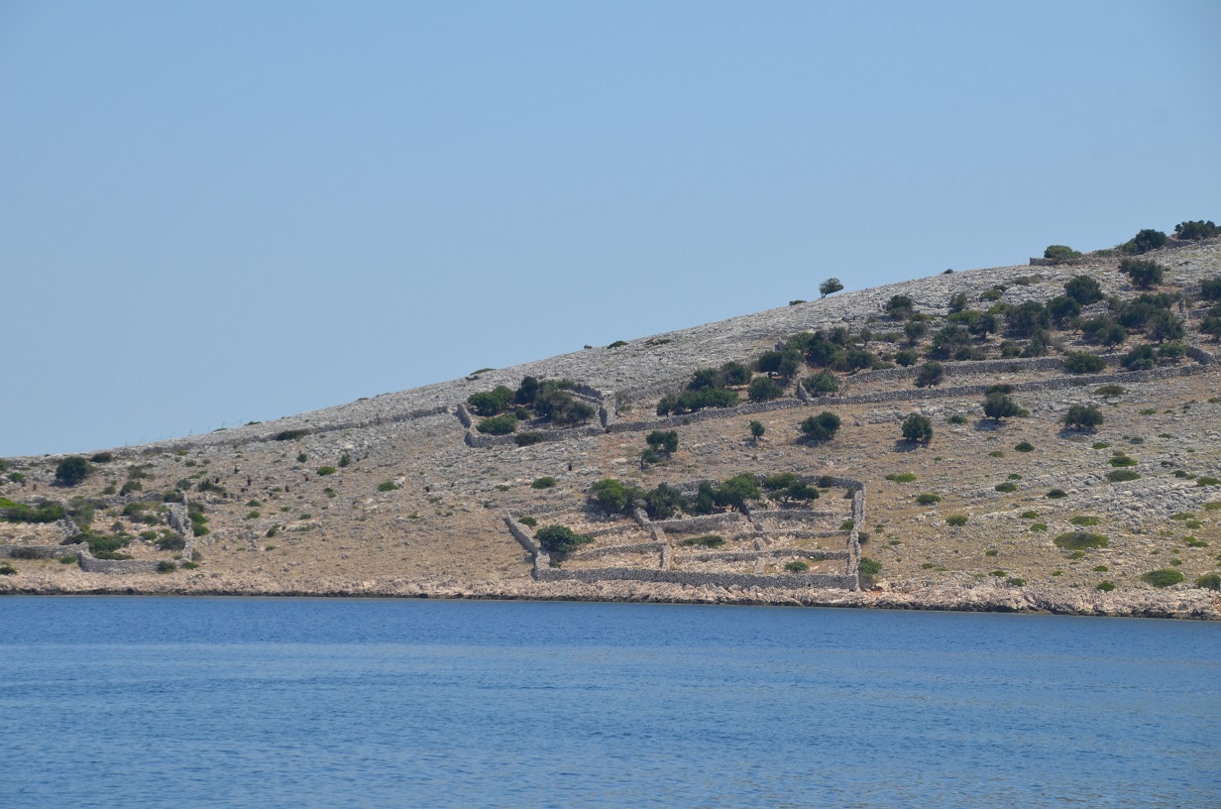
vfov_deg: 9.9
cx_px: 610
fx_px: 4671
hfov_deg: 14.9
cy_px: 404
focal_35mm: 138
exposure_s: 1/320
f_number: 9
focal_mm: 92
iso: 100
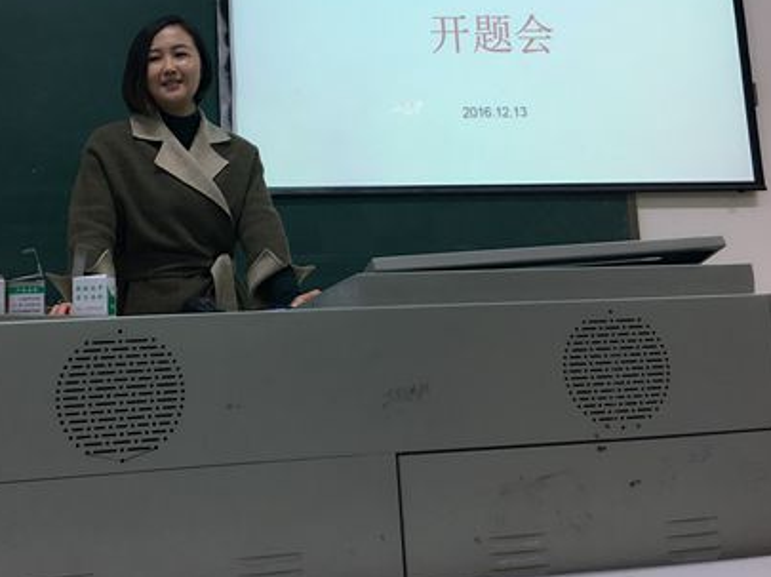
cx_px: 223
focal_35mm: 43
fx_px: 957
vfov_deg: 33.0
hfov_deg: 42.9
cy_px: 162
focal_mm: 4.15
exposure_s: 1/17
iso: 32
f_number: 2.2
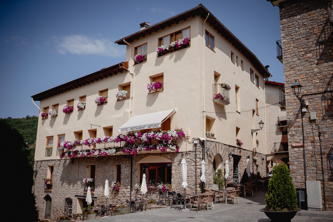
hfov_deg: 54.4
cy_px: 111
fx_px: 324
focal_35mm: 35
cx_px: 166
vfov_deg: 37.9
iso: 125
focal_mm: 35
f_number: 1.6
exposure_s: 1/6400
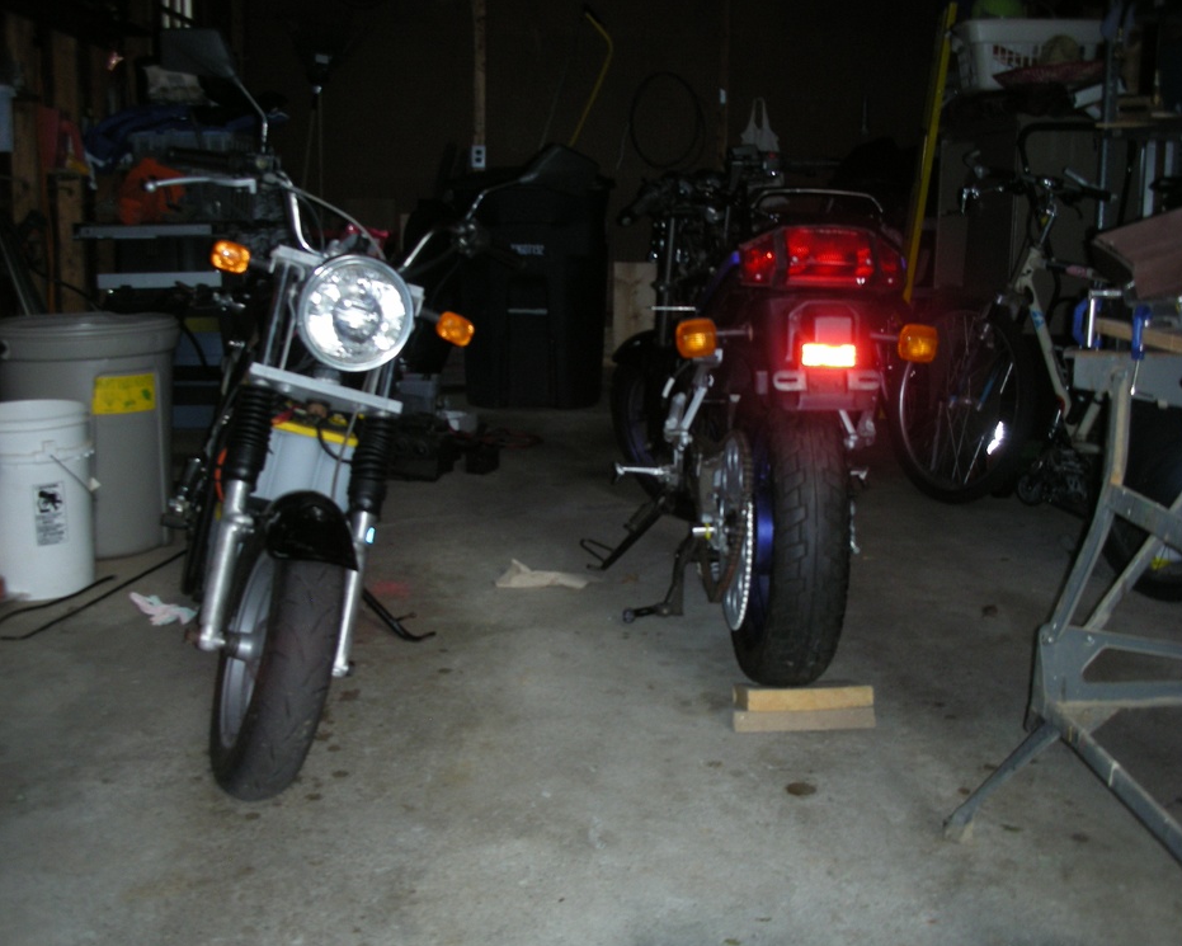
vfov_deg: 40.1
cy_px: 475
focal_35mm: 37
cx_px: 556
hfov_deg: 49.1
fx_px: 1294
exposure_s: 1/60
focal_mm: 5.8
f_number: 2.8
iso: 102
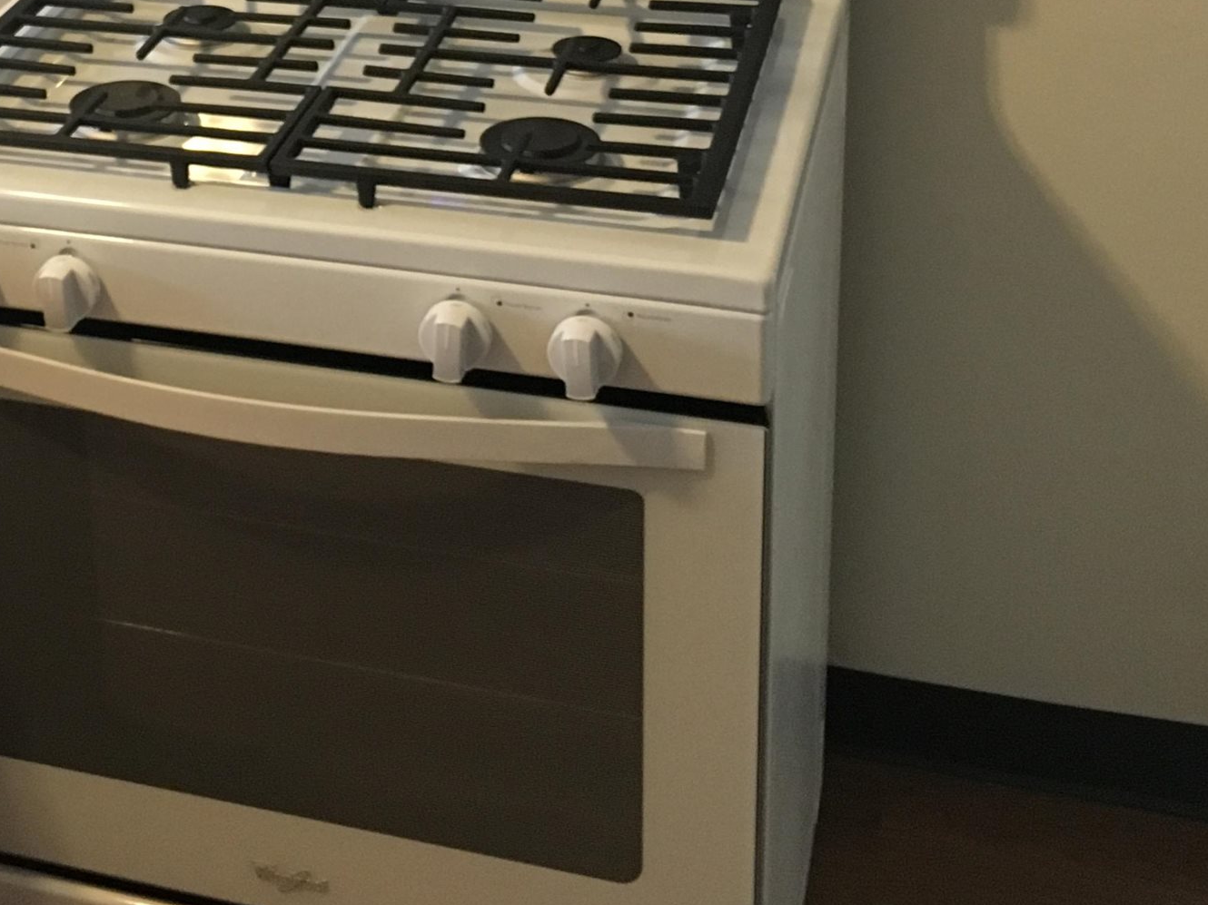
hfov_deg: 27.9
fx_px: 2338
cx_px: 126
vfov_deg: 20.9
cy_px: -79
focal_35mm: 67
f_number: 2.2
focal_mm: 4.15
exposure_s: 1/24
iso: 200
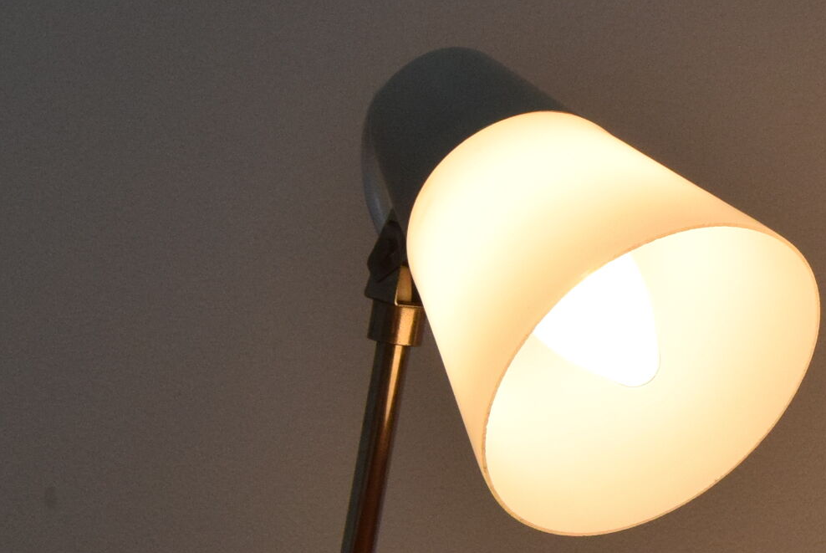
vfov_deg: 12.6
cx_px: 969
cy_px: 227
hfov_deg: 17.9
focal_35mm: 109
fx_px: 2503
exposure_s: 1/400
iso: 1600
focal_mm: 24
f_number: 10
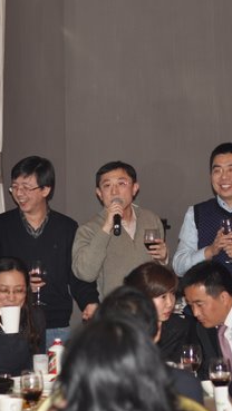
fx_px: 1485
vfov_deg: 15.8
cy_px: 226
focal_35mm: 136
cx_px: 143
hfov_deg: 8.9
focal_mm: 50
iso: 200
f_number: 2.8
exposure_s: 1/60
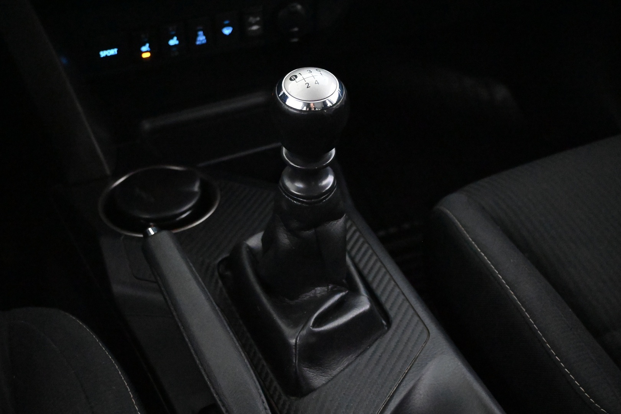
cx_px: 310
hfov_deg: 40.5
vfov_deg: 27.7
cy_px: 207
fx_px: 841
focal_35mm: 49
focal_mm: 32.5
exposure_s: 1/50
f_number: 5
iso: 18000
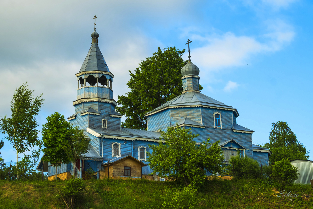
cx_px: 156
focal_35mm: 83
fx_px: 722
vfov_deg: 16.5
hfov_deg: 24.5
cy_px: 104
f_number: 8
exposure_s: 1/250
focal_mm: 55
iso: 200
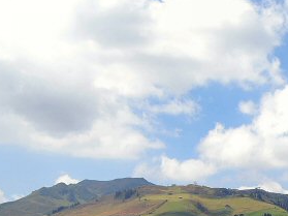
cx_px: 374
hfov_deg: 19.8
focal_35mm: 91
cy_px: 255
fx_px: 757
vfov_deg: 15.7
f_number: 6.7
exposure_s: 1/350
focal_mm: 22
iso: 100
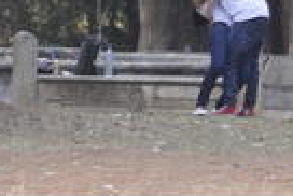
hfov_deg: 1.9
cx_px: 213
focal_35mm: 1059
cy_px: -146
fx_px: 8628
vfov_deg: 1.3
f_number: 6.3
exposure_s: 1/320
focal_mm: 200
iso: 800
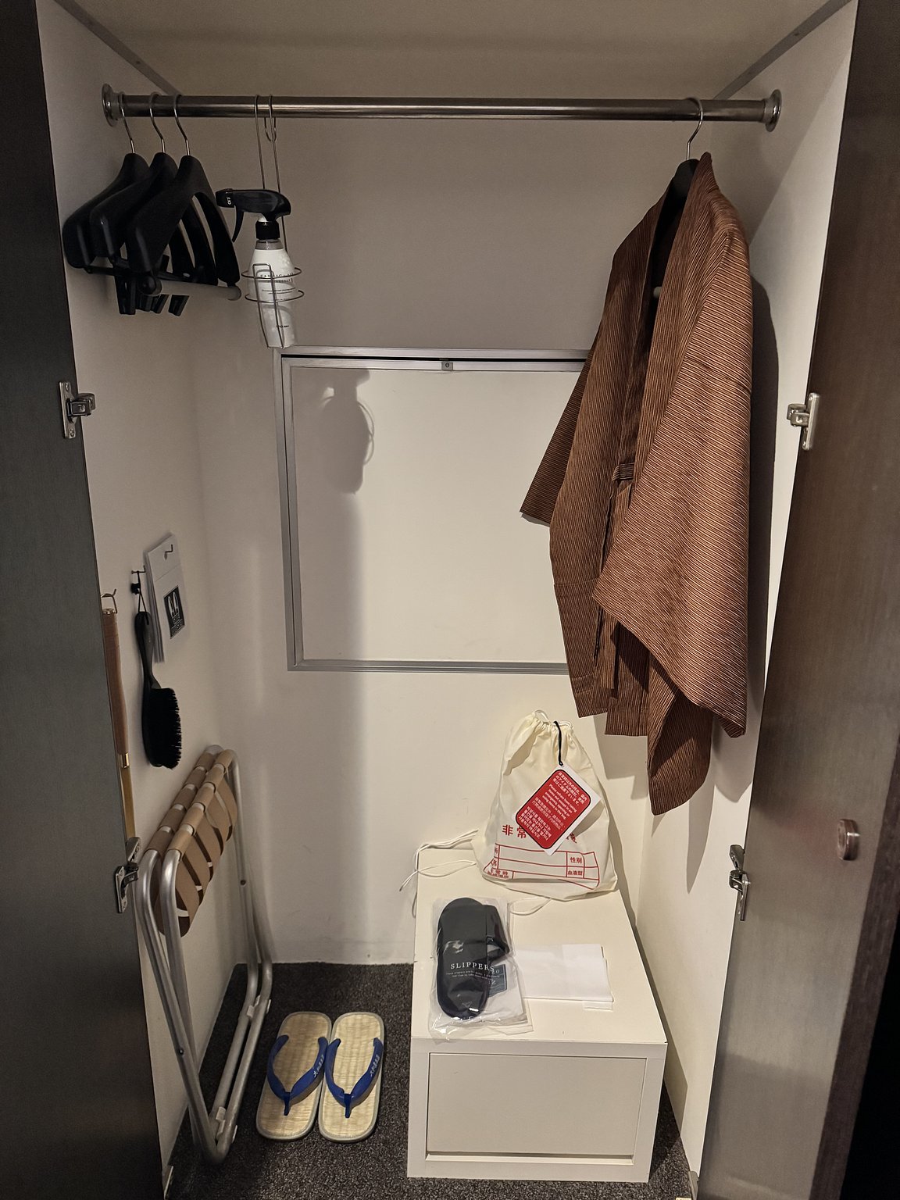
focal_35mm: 24
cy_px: 600
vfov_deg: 71.6
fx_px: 832
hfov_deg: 56.8
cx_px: 450
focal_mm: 6.76
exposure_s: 1/30
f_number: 1.78
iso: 800
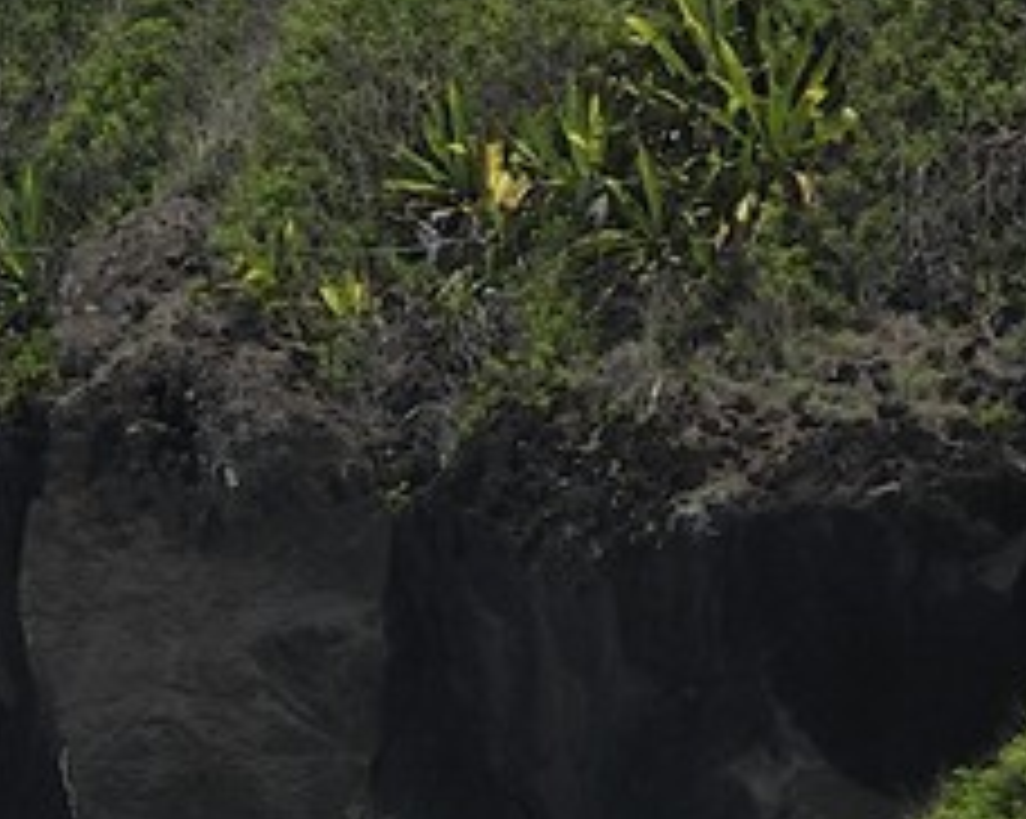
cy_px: 1467
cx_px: -2552
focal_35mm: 593
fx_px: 17991
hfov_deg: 3.2
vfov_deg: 2.6
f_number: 14
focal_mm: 90
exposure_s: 1/250
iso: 200
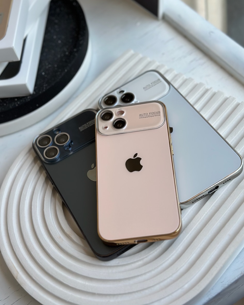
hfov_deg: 29.7
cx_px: 120
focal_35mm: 51
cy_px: 147
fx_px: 460
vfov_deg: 36.6
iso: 80
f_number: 1.78
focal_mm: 6.86
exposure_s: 1/1062
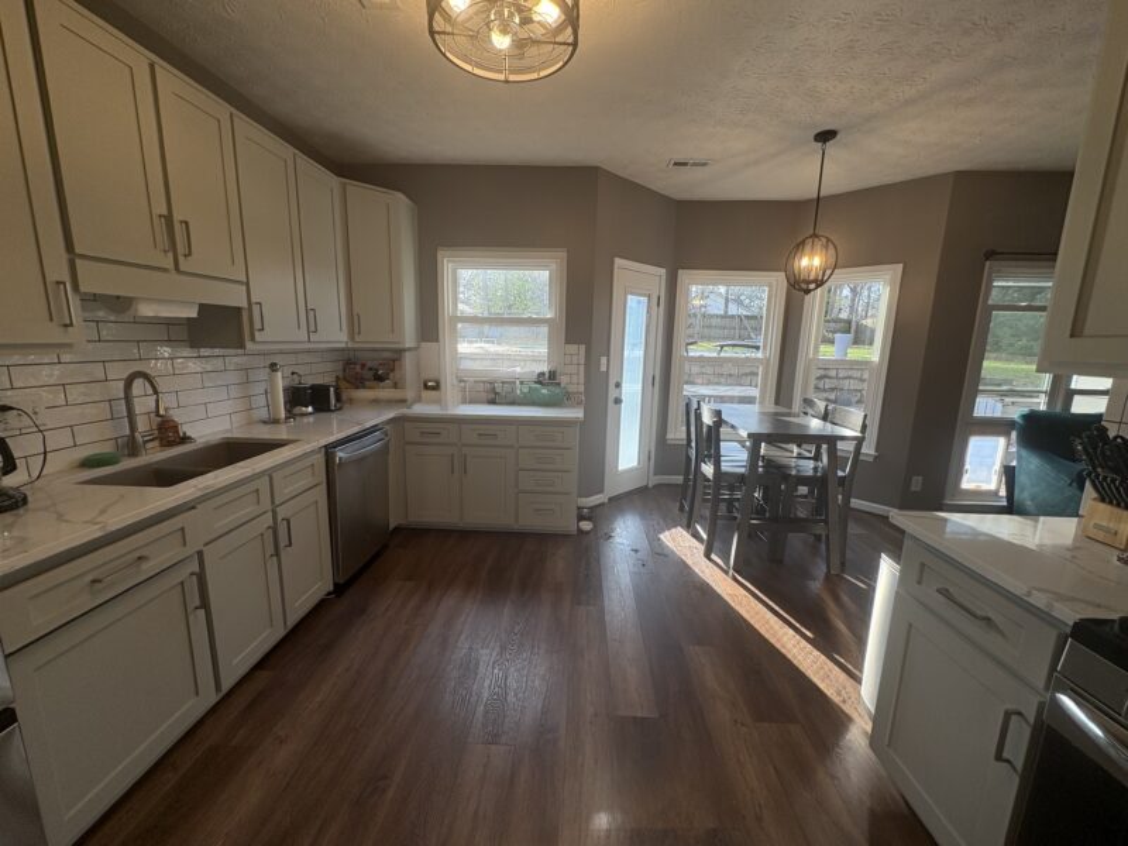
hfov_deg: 102.1
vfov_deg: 85.7
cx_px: 564
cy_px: 423
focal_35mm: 14
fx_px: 456
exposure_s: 1/120
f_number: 2.2
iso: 125
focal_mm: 2.22
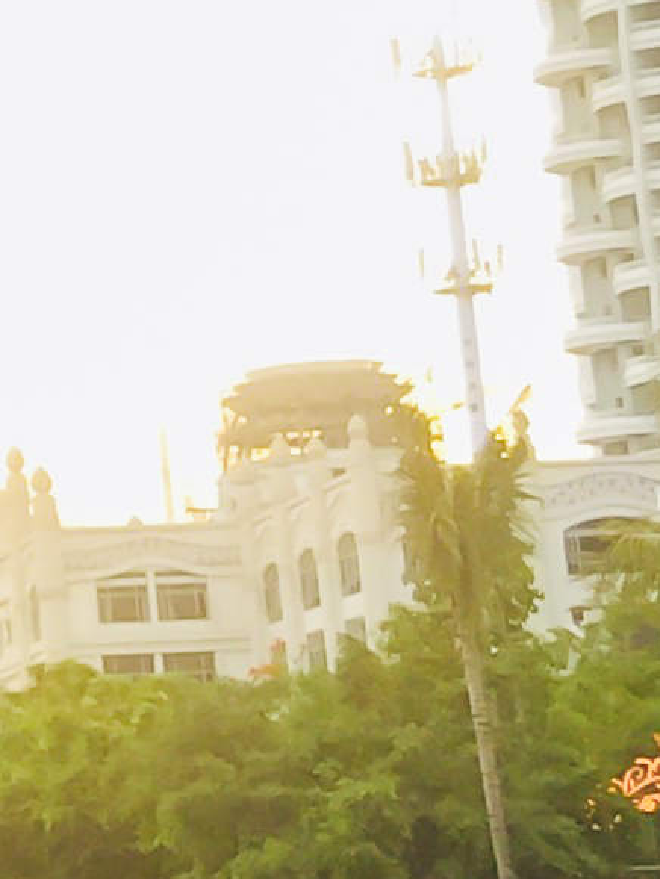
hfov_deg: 8.1
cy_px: 277
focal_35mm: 163
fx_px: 4142
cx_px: -1114
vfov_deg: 12.1
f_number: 2.2
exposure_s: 1/115
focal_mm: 4.15
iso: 32
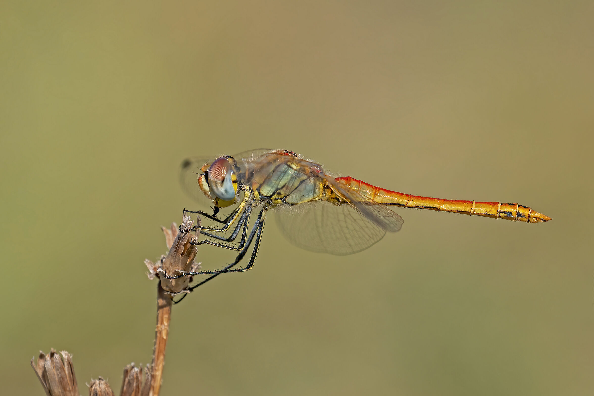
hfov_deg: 3.4
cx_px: 297
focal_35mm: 600
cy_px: 198
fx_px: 9899
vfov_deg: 2.3
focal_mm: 400
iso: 200
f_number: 9
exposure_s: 1/640
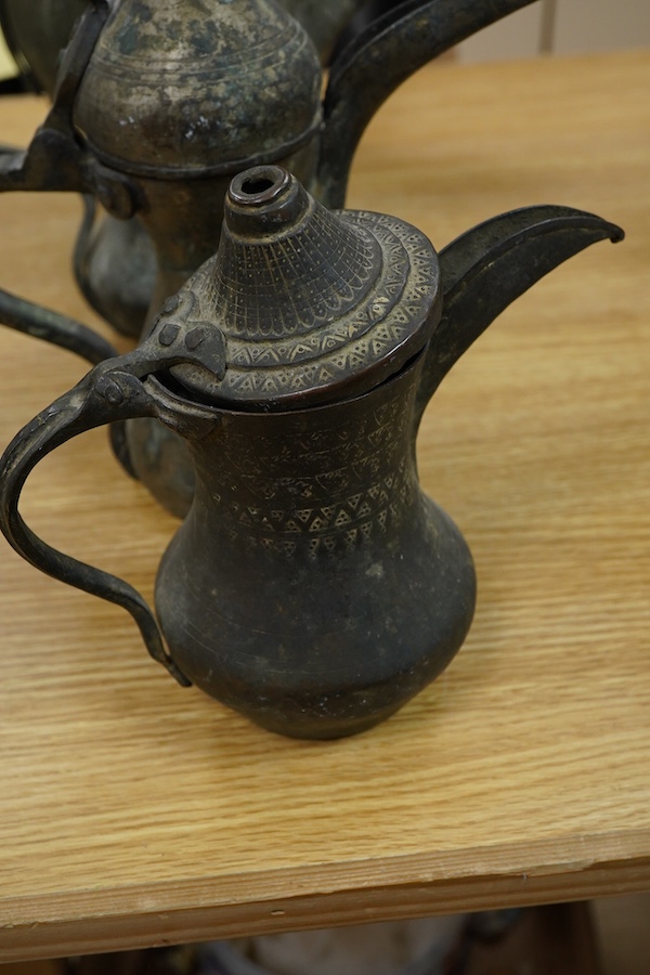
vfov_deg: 43.6
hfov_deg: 29.9
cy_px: 488
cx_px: 325
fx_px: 1219
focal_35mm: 45
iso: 1250
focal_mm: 30
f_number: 9
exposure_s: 1/125
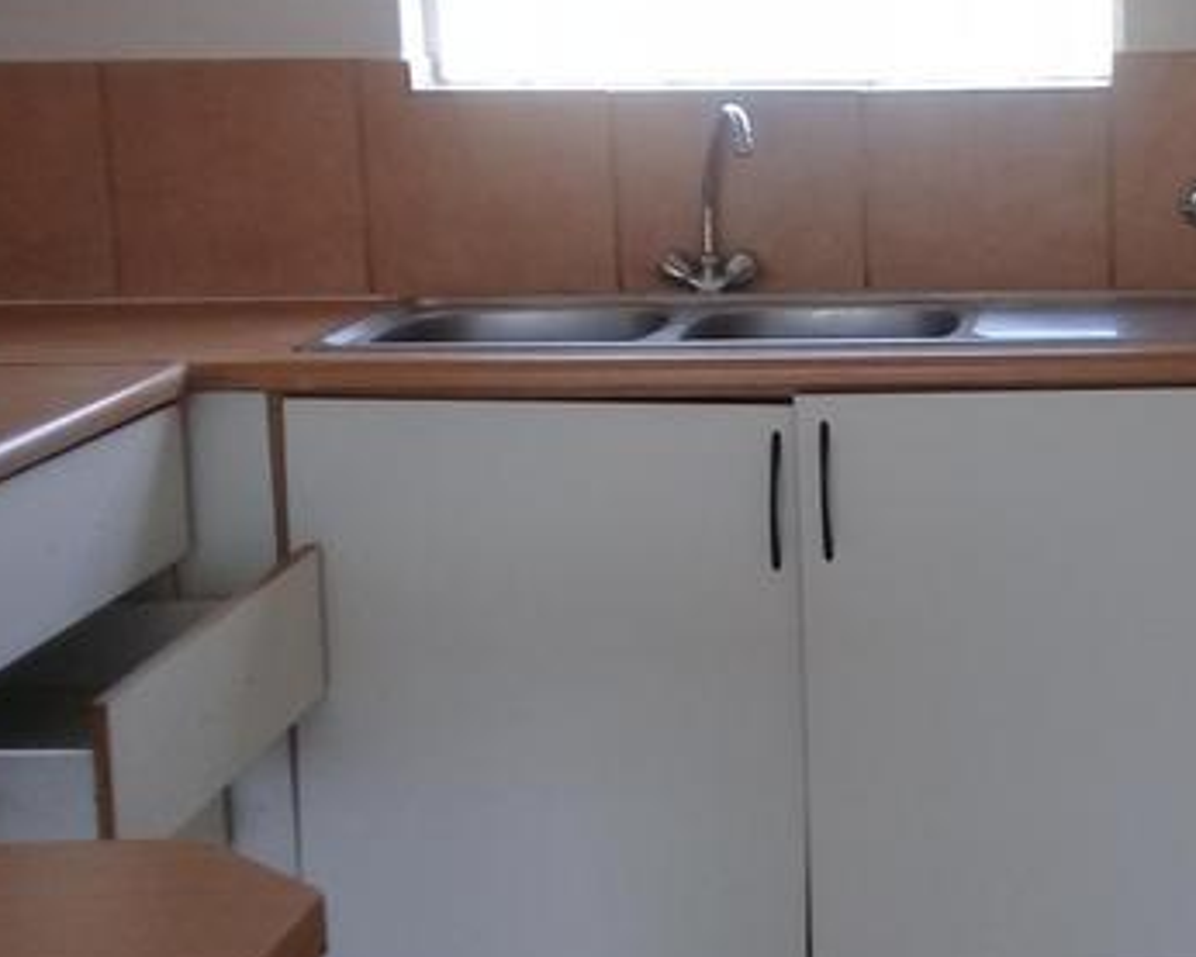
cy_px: 439
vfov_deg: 21.9
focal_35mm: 70
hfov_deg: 25.6
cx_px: 1227
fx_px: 2478
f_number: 2.2
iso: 80
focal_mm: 3.3
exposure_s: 1/100
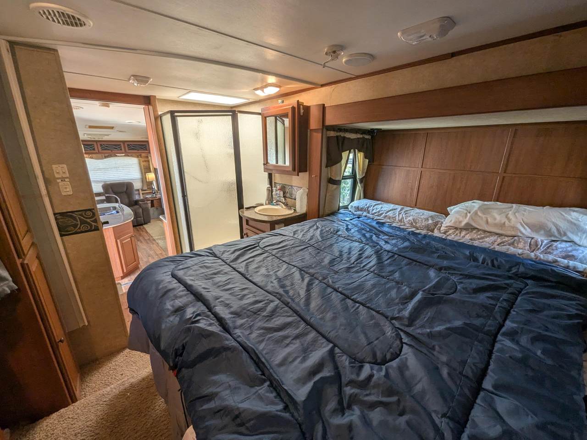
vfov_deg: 89.9
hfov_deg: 106.2
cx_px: 294
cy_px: 220
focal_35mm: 13
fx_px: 220
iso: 62
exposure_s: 1/24
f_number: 2.2
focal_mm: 1.95
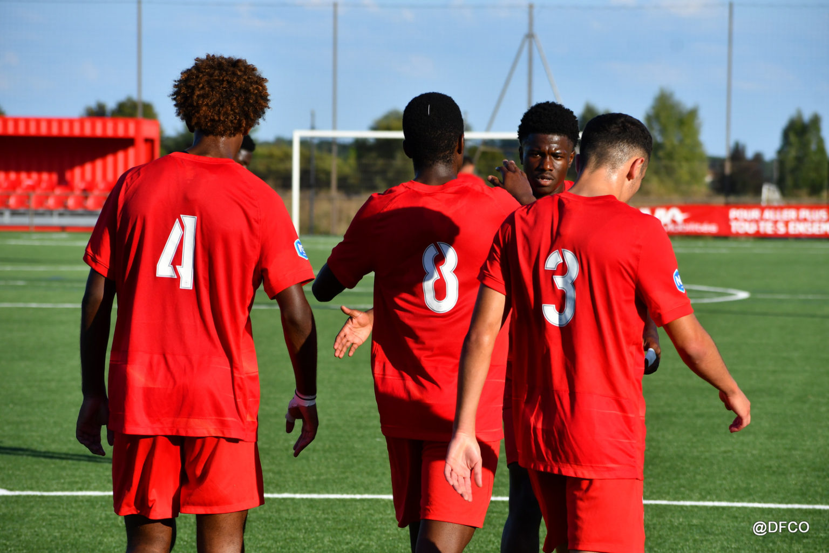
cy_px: 276
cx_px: 414
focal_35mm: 195
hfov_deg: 10.5
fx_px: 4490
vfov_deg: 7.0
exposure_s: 1/1600
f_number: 7.1
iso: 400
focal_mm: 130
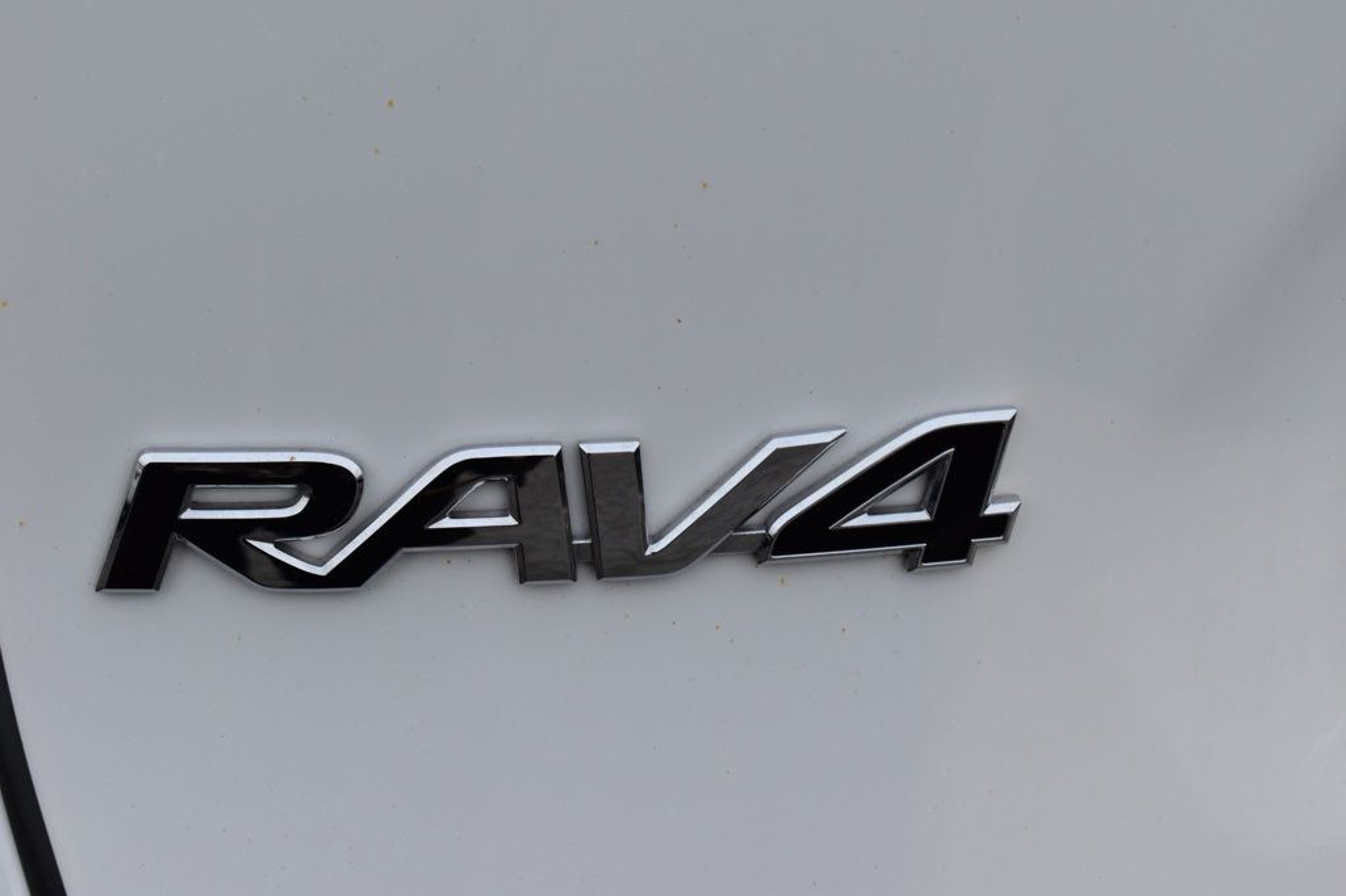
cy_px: 448
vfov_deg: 17.5
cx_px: 673
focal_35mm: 78
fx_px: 2915
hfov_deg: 26.0
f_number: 7.1
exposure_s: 1/40
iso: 400
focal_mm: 52
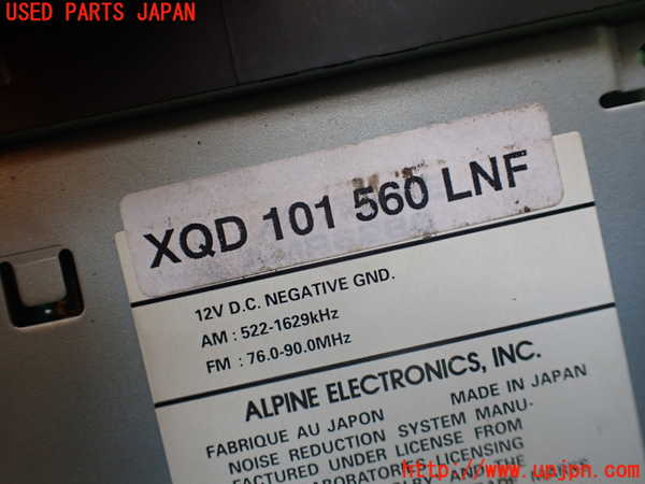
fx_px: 559
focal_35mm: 30
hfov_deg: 60.0
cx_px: 322
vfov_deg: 46.8
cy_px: 242
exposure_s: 1/125
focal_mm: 5.4
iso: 320
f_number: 2.3
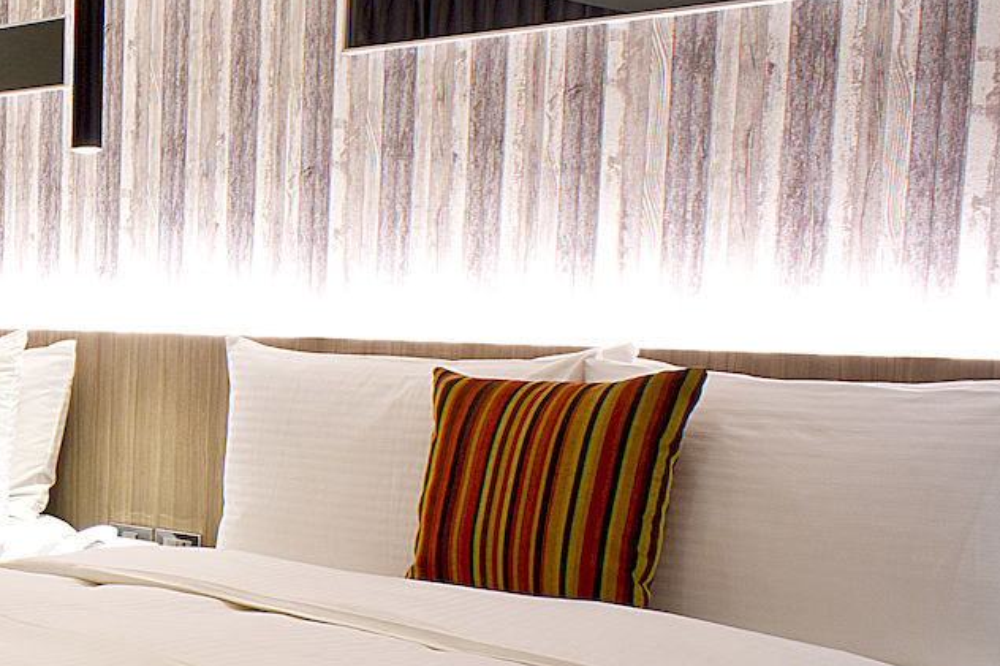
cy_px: 480
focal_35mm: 76
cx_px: -267
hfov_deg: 23.8
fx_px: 2110
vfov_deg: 17.9
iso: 100
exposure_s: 3.2
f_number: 11
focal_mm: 16
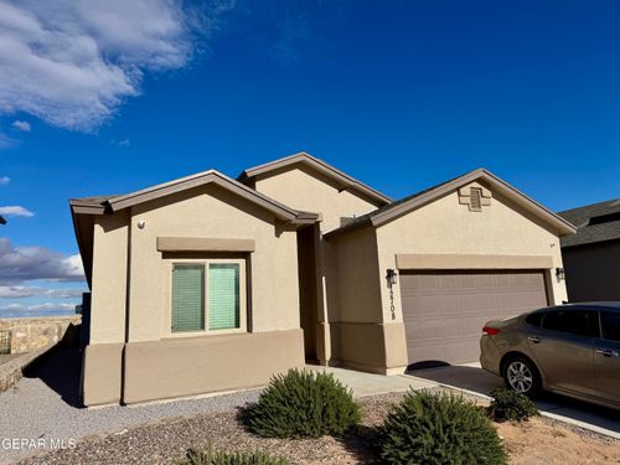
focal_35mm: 24
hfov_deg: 71.6
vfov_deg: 56.8
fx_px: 430
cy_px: 232
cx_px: 310
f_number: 1.78
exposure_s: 1/12346
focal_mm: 6.76
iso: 80
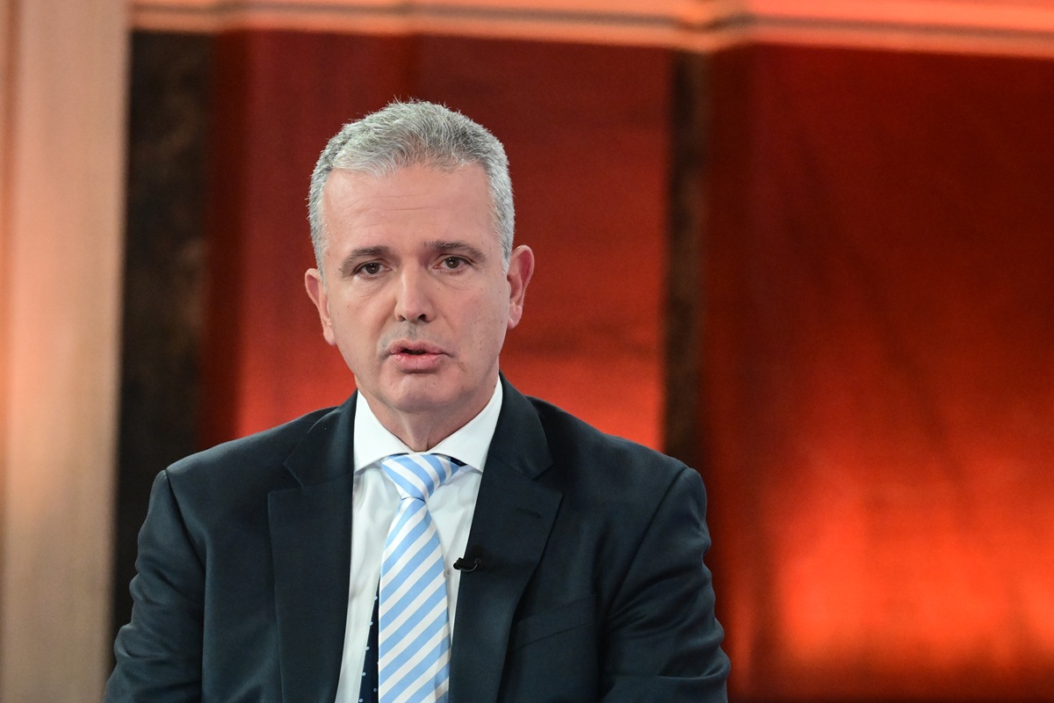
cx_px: 527
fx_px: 8783
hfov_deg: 6.9
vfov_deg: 4.6
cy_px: 352
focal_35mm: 300
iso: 8000
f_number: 5.6
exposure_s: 1/400
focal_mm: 200
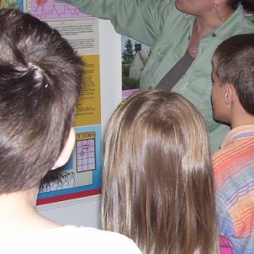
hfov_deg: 16.9
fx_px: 847
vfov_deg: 16.9
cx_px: 202
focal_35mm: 102
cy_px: 48
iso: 80
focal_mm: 5.6
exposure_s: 1/60
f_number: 2.7
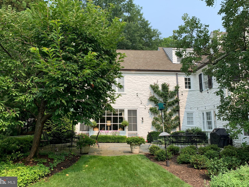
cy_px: 87
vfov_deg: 49.7
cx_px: 119
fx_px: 201
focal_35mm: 28
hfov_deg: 63.4
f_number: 1.8
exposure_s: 1/1205
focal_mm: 4.25
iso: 25
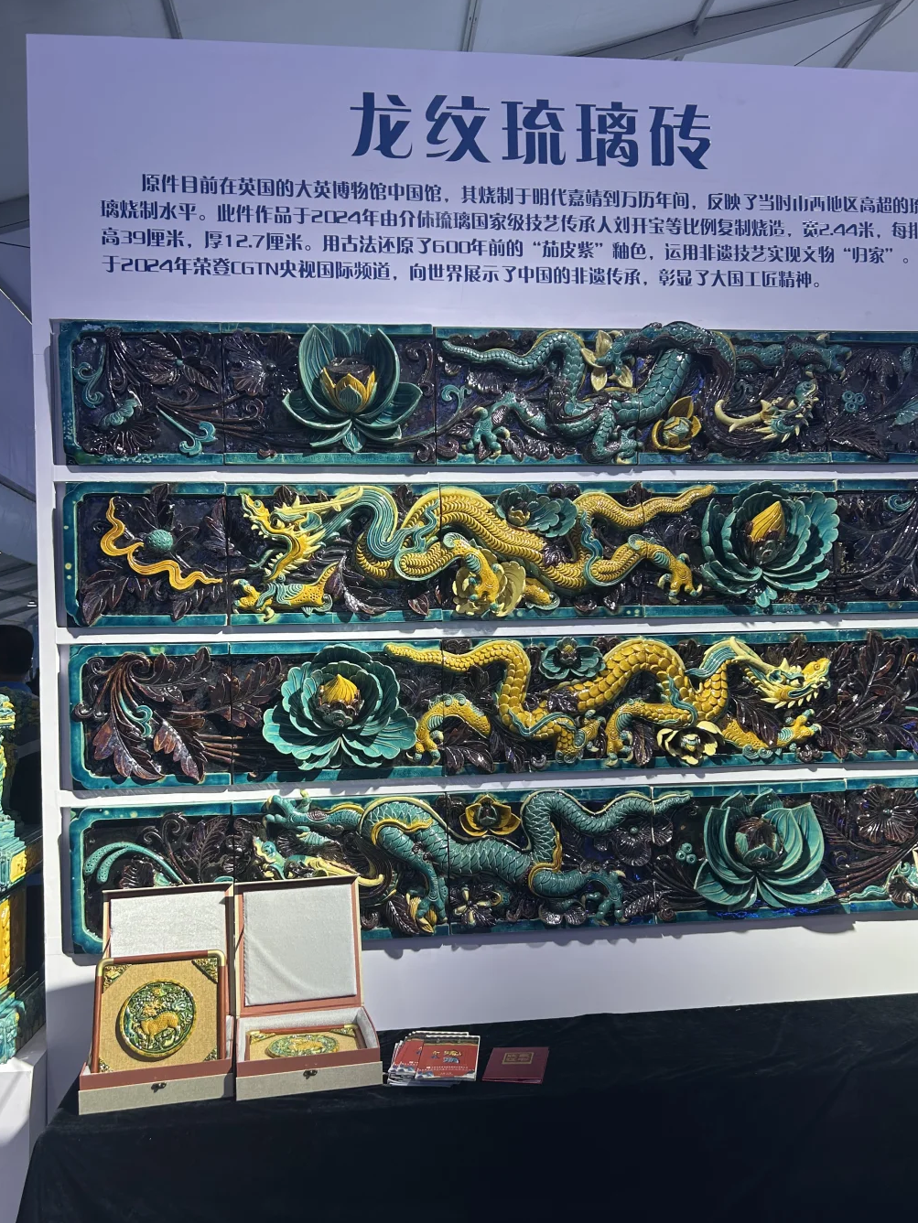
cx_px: 475
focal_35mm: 28
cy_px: 654
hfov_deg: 49.7
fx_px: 990
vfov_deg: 63.4
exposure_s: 1/243
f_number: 1.5
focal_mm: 5.7
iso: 40
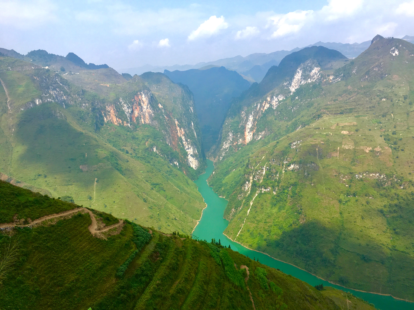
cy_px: 155
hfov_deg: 61.7
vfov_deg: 48.2
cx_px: 207
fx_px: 347
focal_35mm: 29
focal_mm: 4.15
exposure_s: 1/1241
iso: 25
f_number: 2.2
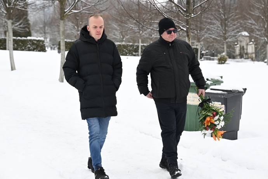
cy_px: 90
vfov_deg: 16.7
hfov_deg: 24.8
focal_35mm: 82
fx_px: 610
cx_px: 134
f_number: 5
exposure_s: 1/2000
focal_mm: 82
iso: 2500
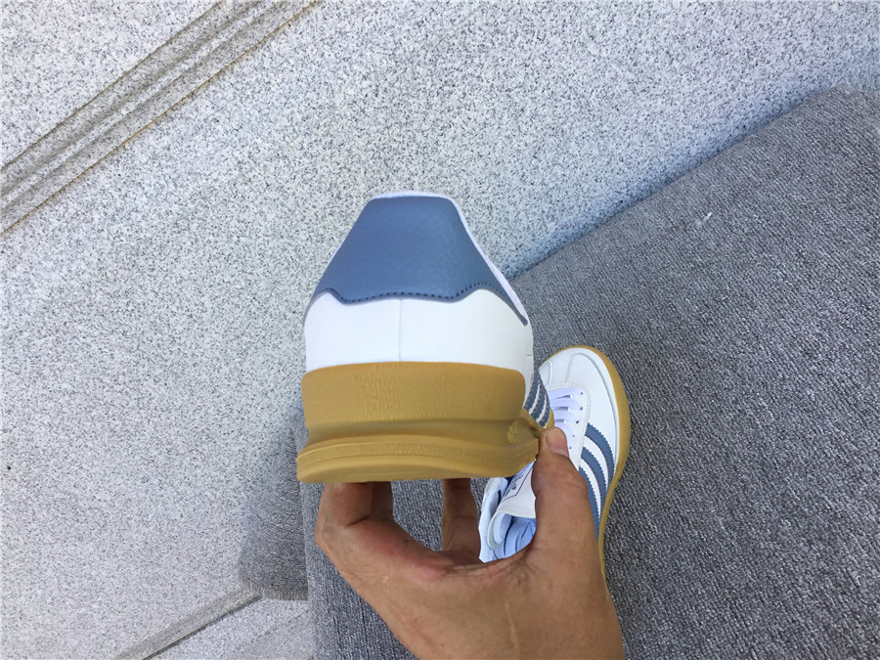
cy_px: 330
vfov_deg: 45.4
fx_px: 788
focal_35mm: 31
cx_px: 440
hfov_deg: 58.4
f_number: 2.4
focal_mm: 3.3
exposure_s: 1/154
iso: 25
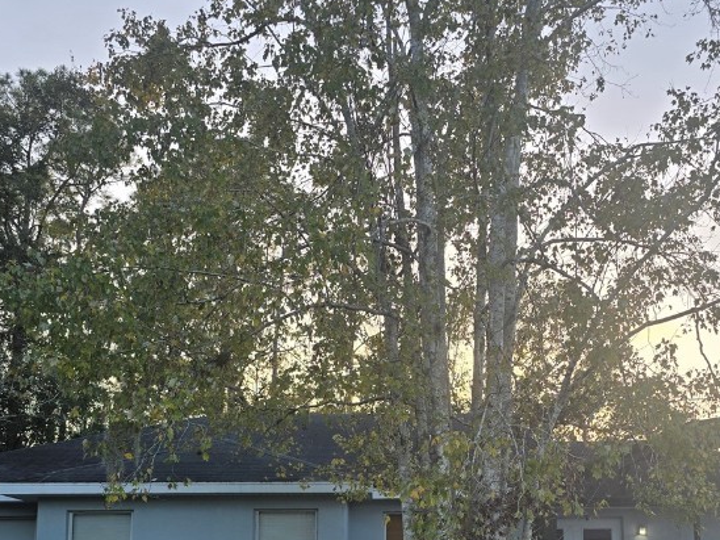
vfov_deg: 32.2
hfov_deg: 43.5
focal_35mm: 43
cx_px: 453
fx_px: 894
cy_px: 468
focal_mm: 6.3
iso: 16
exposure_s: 1/180
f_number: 1.7
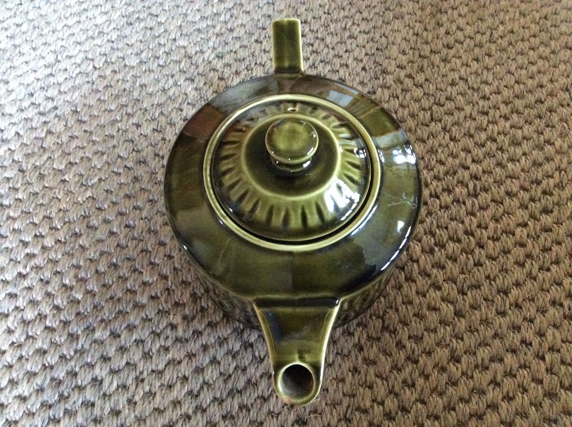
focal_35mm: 32
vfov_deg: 44.1
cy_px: 214
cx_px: 286
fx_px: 528
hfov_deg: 56.9
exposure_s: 1/17
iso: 640
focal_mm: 3.3
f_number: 2.4
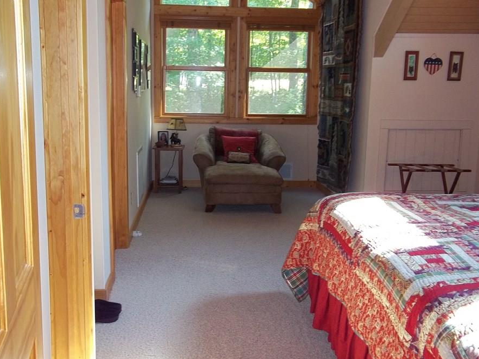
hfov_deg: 50.1
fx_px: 512
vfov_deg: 38.6
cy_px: 181
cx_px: 226
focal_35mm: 37
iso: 160
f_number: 2.9
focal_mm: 5.7
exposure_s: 1/30
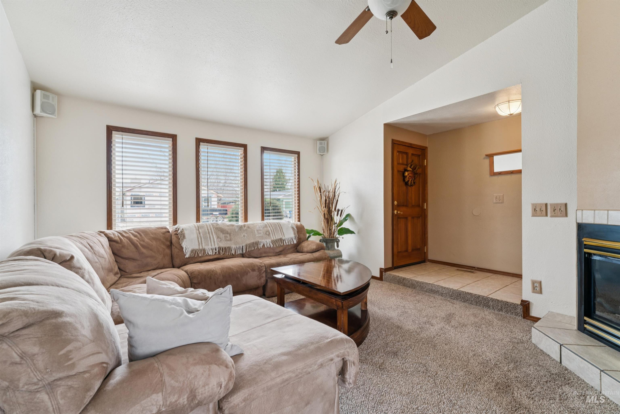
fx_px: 279
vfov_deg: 73.1
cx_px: 310
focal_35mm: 16
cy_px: 207
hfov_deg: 96.0
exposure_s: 1/8
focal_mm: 16.2
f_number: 13
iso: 400
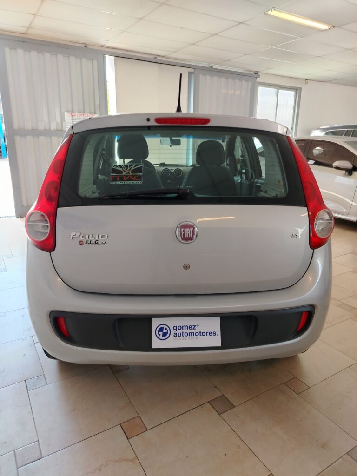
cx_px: 178
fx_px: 330
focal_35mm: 24
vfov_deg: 71.6
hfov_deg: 56.8
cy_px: 238
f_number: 1.75
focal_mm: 5.25
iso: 403
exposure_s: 1/100
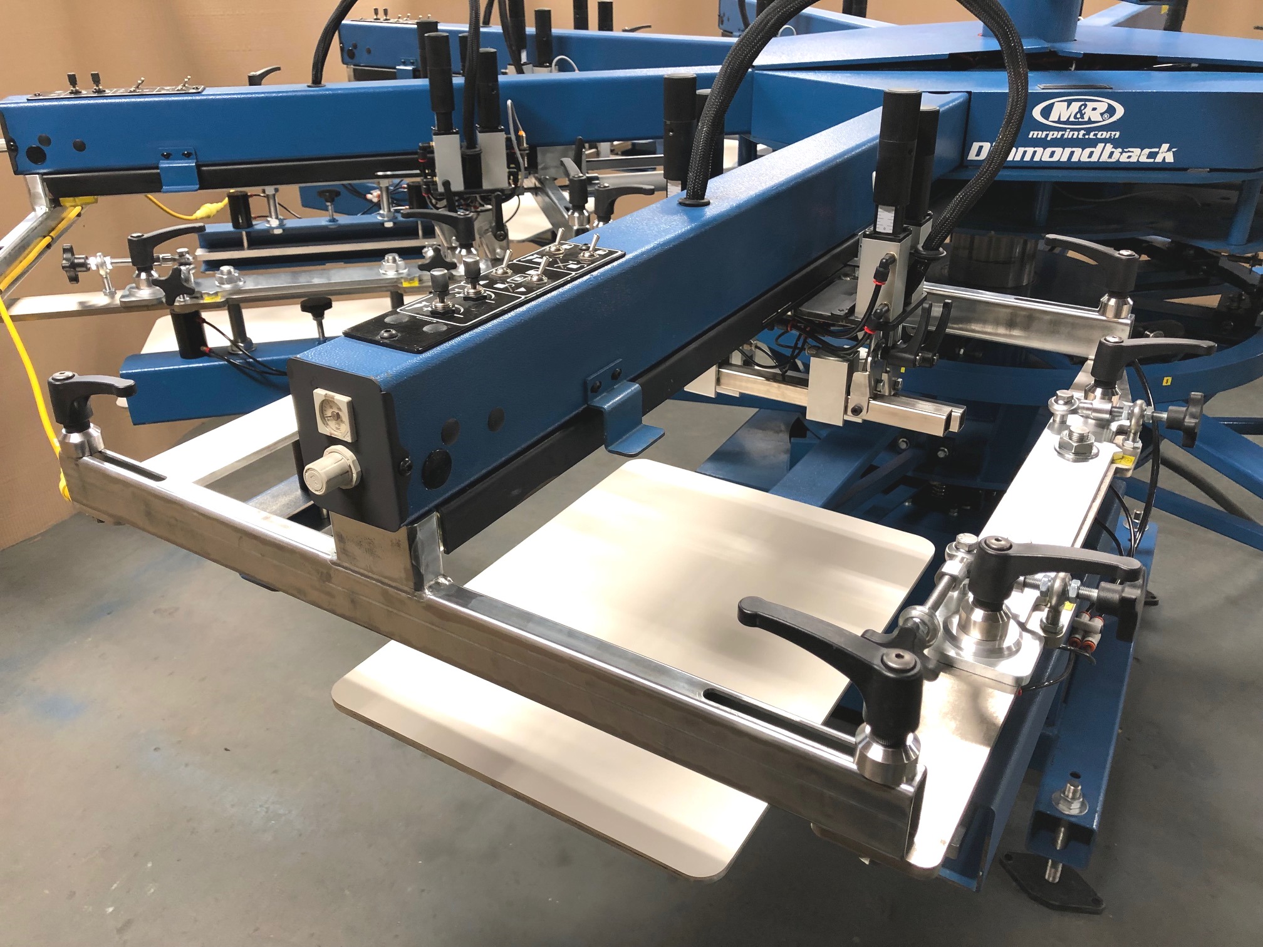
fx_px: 1022
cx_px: 632
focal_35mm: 28
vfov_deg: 49.7
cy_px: 474
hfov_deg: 63.4
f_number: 1.8
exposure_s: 1/17
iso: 40
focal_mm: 3.99
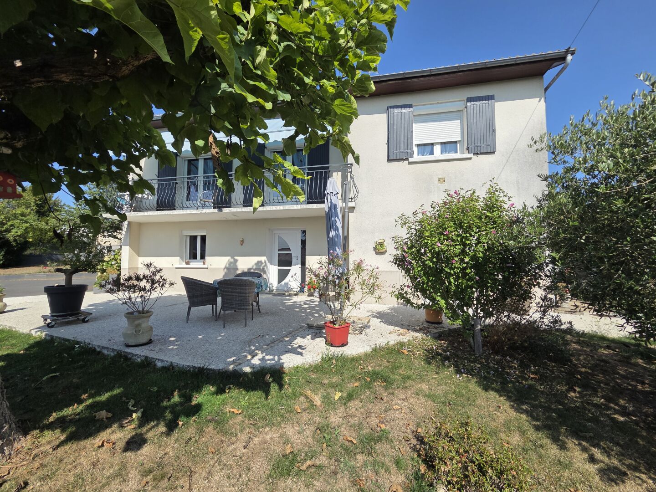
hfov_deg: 106.2
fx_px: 246
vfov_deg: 89.9
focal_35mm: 13
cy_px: 246
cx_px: 328
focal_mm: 2.2
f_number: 2.2
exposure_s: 1/1904
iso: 50
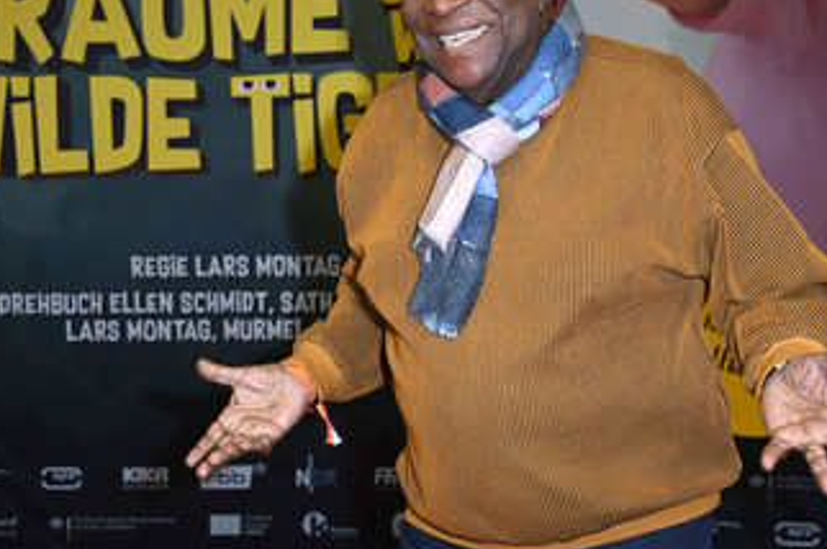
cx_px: 440
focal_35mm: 70
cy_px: 174
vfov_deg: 19.3
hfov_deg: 28.9
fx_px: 1606
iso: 800
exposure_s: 1/200
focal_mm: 50
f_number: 5
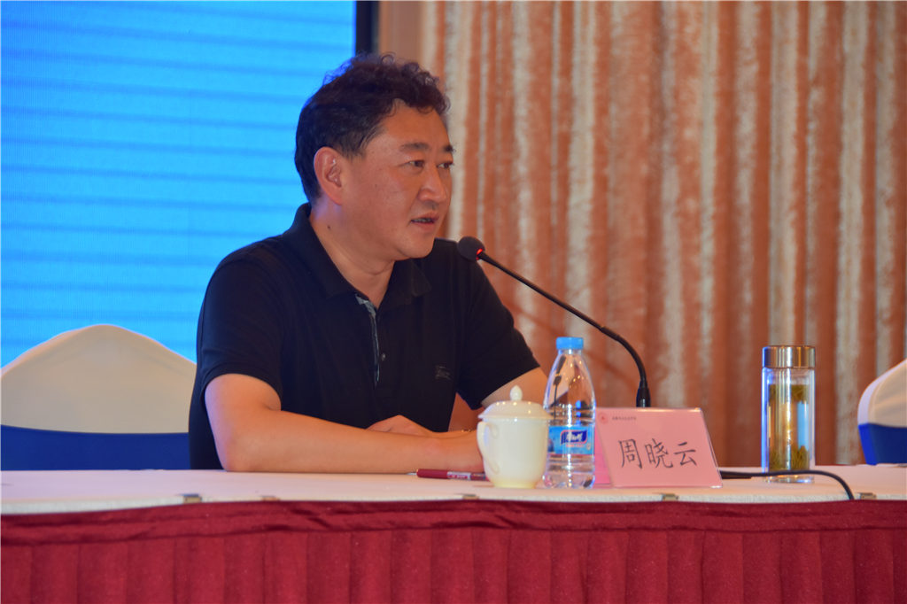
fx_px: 4911
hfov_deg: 10.6
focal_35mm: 195
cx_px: 454
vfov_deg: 7.0
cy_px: 302
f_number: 5.6
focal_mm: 130
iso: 1000
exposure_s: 1/60
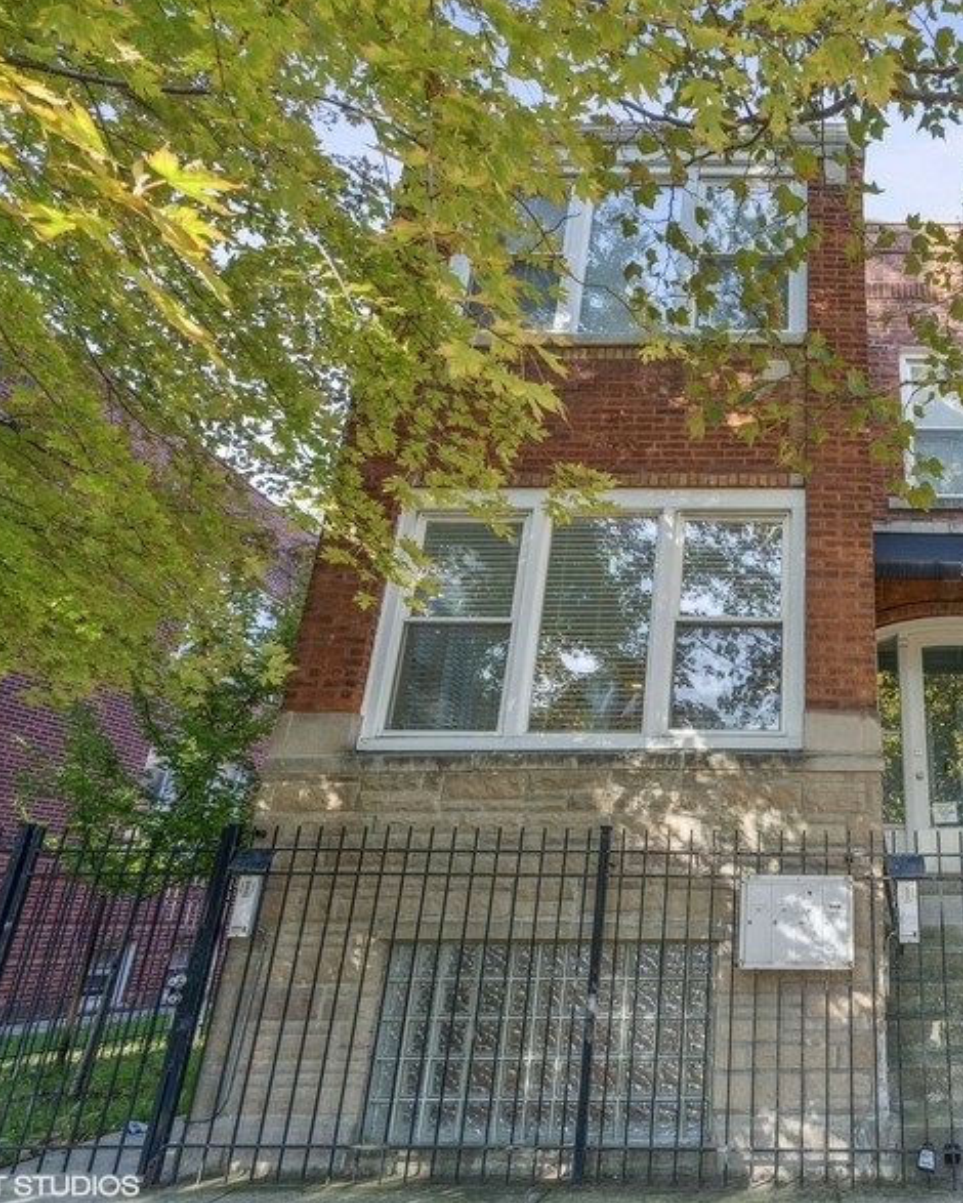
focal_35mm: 23
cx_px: 814
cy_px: 607
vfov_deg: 72.6
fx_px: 819
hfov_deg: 55.1
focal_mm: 16
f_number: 8
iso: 320
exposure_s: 1/15
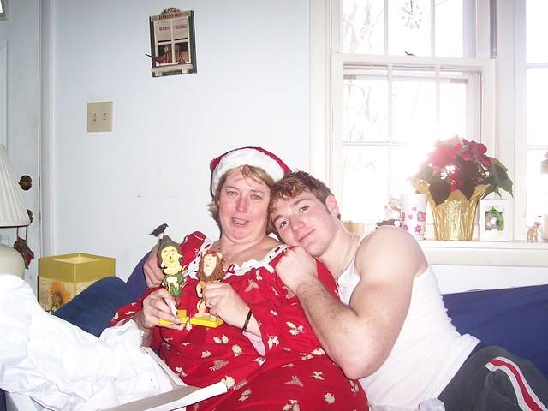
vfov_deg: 16.6
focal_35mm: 89
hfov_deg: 22.0
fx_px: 1409
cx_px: 274
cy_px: 206
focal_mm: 13.5
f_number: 4.1
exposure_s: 1/90
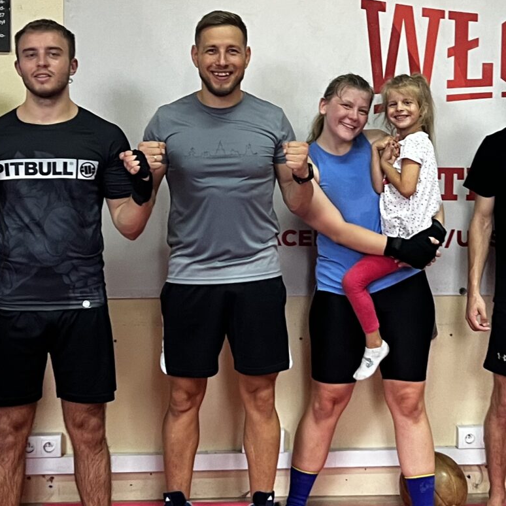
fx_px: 1257
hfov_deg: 22.7
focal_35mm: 76
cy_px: 161
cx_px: 328
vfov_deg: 22.6
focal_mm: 5.7
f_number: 1.5
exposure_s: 1/50
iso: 200
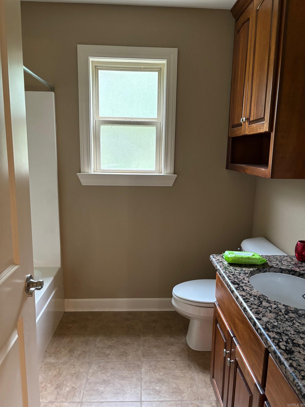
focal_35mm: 26
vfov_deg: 67.3
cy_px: 204
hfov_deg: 53.1
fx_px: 305
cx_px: 152
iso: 500
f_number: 1.6
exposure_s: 1/60
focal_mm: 5.96
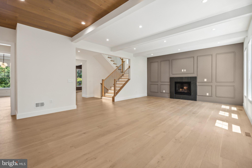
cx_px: 126
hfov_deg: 96.7
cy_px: 84
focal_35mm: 16
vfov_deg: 73.7
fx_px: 112
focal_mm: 16
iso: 250
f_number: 8
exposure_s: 1/25
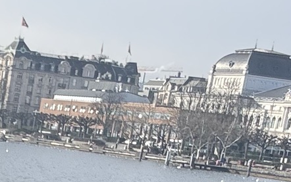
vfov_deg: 9.1
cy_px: 338
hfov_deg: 14.0
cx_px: -169
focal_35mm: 138
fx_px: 1095
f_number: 1.9
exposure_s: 1/643
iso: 25
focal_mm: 2.69
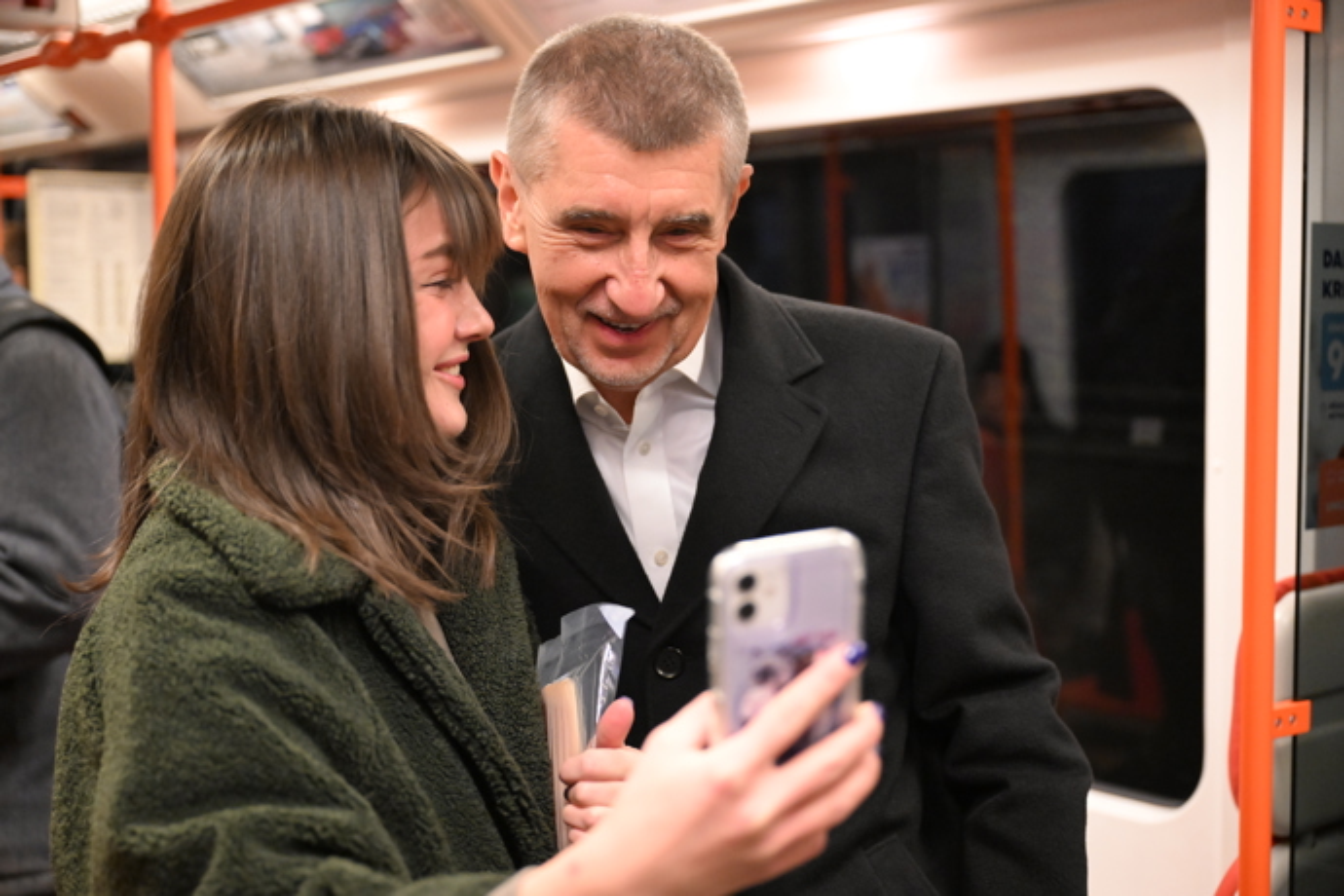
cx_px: 672
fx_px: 1829
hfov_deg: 40.3
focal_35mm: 49
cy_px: 448
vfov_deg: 27.5
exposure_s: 1/200
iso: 5000
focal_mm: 49
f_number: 2.8
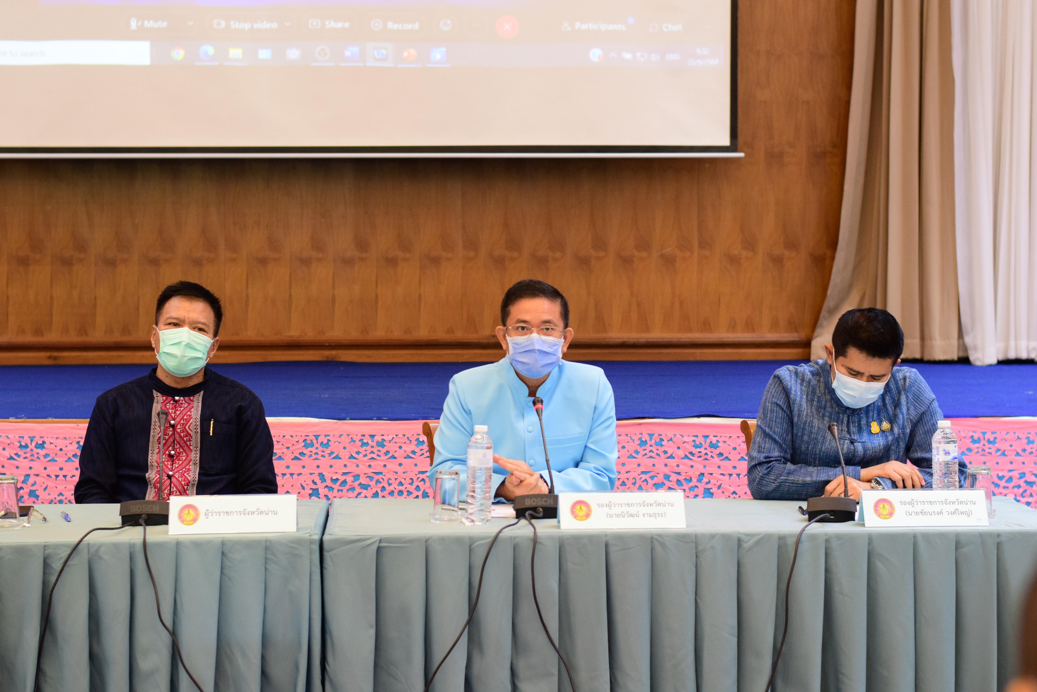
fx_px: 2161
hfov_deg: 27.0
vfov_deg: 18.2
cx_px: 518
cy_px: 346
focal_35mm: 75
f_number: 3.5
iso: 1600
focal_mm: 50
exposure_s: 1/60
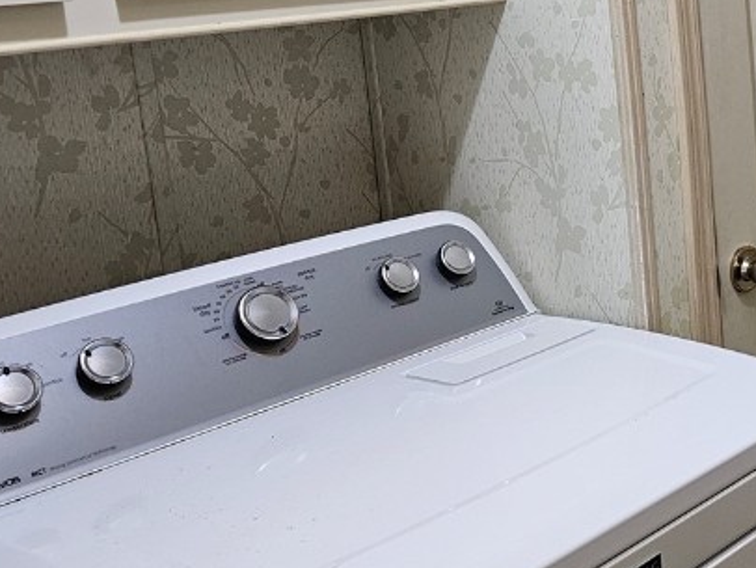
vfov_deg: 24.8
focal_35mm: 58
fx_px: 1267
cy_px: 106
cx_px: 881
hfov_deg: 29.2
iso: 250
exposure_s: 1/120
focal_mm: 6.3
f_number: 1.7
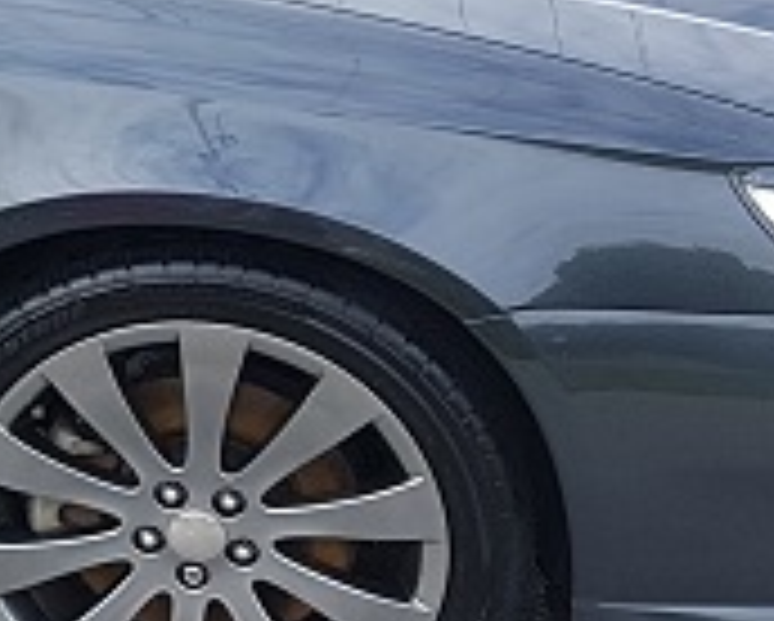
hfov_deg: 14.5
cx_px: -560
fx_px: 2729
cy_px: 452
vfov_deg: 12.9
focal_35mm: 119
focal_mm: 4.2
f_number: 1.7
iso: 40
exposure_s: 1/499
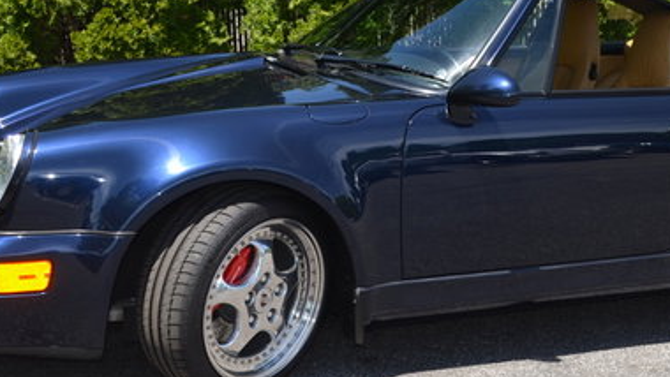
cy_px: 158
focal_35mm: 76
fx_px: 1351
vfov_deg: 15.9
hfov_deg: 27.7
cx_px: 441
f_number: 5.6
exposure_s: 1/200
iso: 100
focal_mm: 24
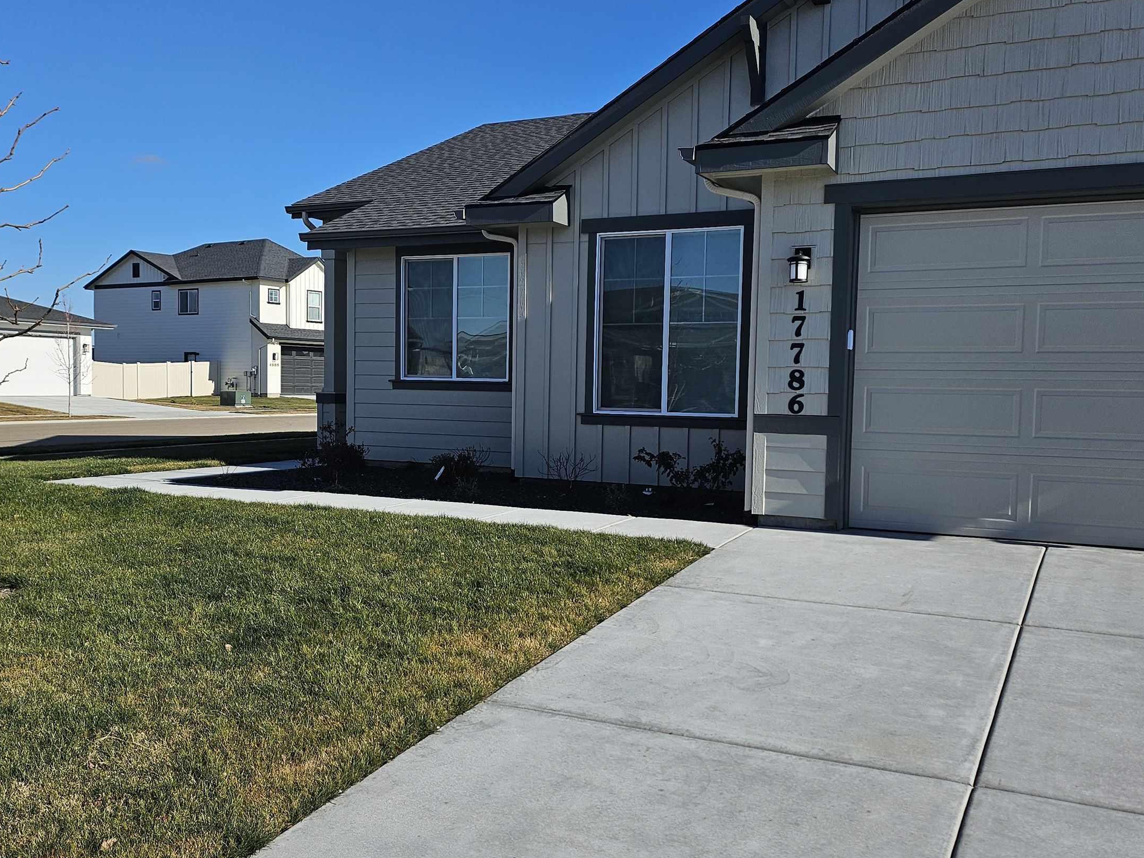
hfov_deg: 53.9
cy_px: 451
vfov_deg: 41.8
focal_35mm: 34
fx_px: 1124
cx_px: 525
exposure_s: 1/4717
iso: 50
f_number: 1.8
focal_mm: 5
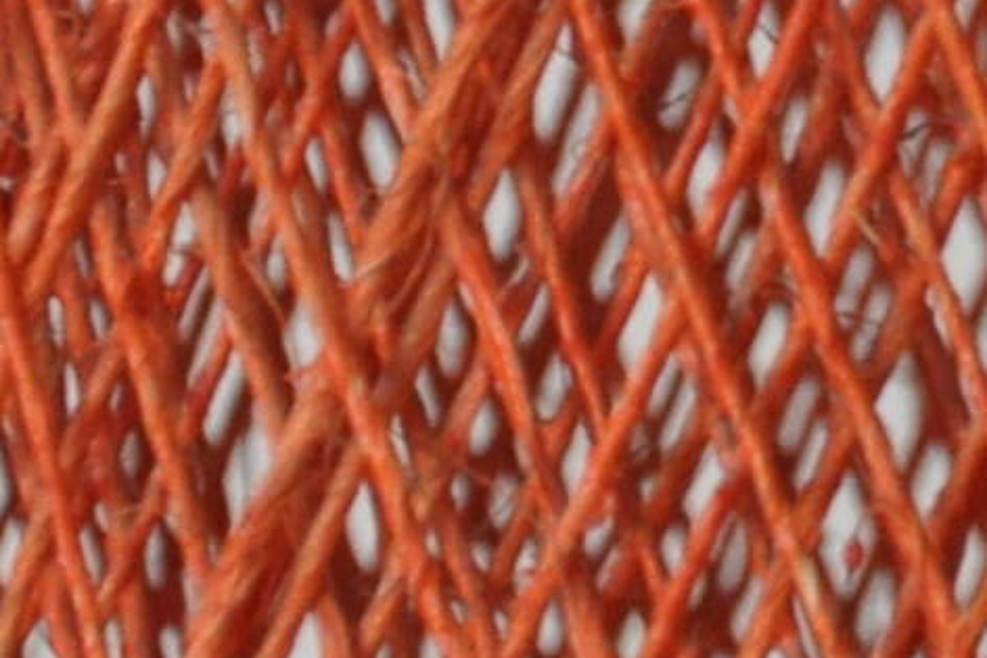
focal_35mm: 817
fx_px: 22405
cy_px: -549
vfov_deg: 1.7
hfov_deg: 2.5
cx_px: 1188
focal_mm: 80
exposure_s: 1/30
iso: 1600
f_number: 5.3
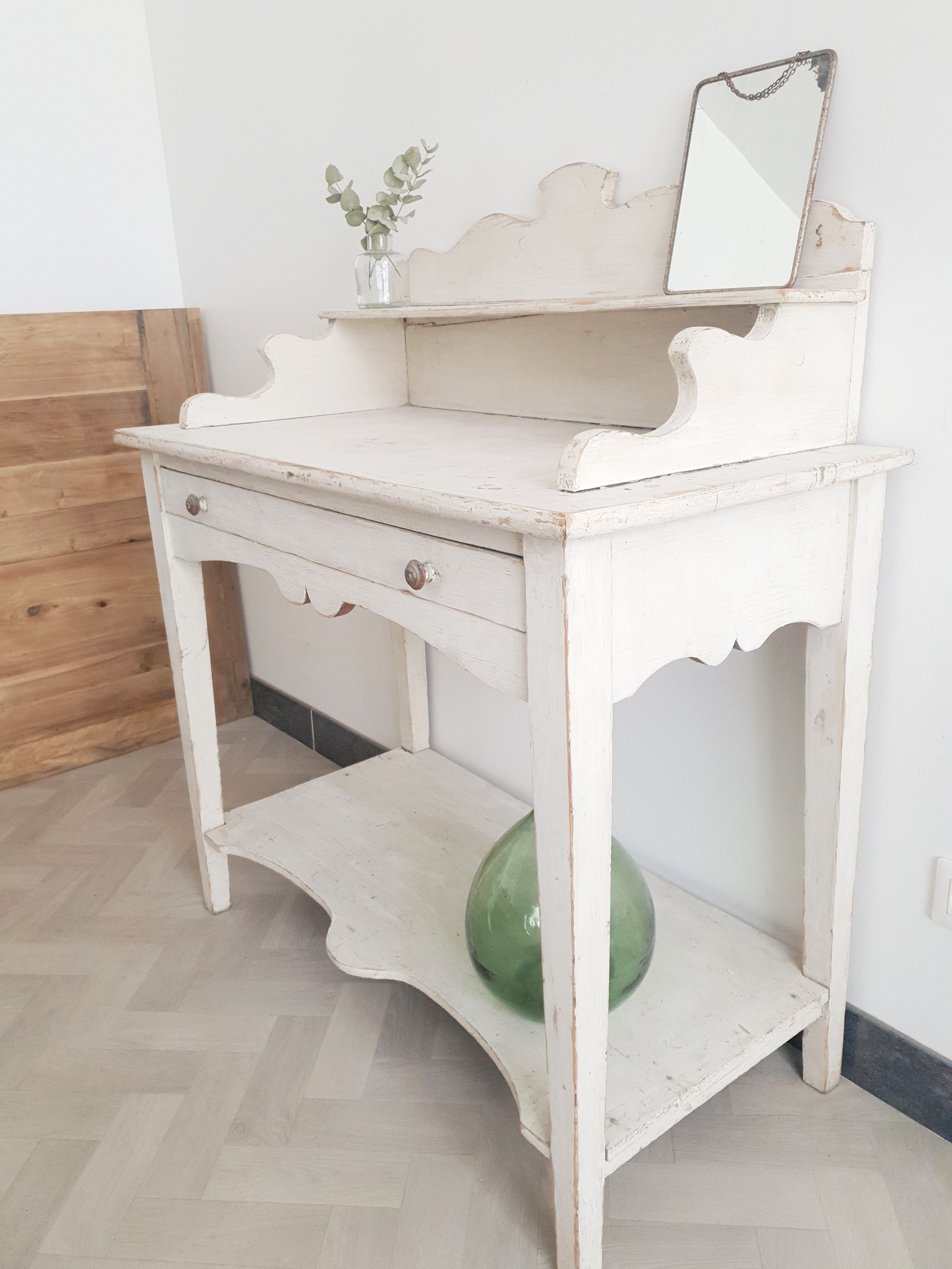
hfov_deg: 53.1
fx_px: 953
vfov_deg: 67.3
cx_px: 476
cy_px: 634
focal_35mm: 26
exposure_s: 1/332
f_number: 1.5
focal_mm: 4.3
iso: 200
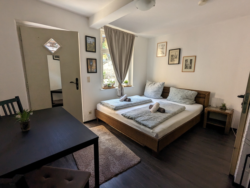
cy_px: 94
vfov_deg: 78.2
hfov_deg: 94.4
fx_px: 116
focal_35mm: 16
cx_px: 125
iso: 109
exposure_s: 1/131
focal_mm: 2.35
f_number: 2.2
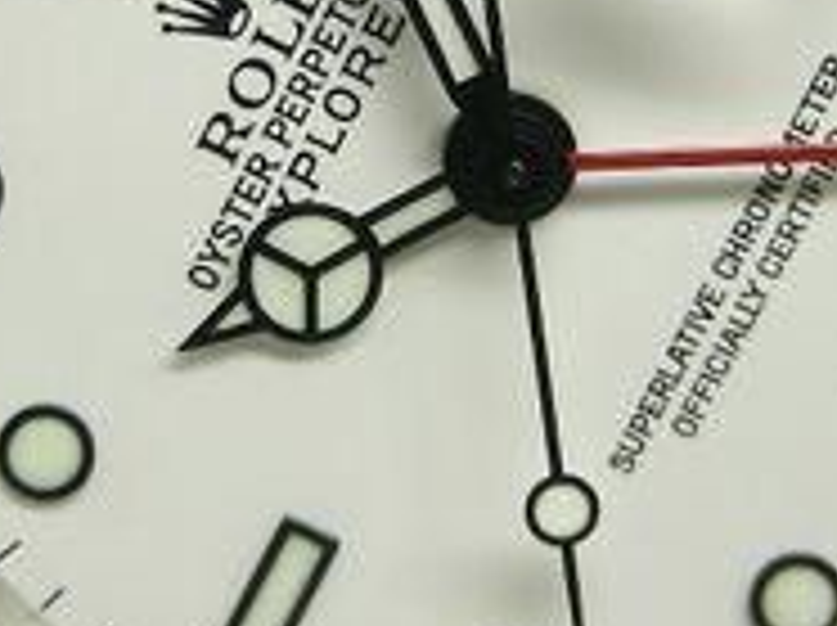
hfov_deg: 8.2
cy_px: 77
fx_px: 5820
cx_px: 508
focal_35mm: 241
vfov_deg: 6.1
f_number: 3.5
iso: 50
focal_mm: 11.7
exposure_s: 1/63.3
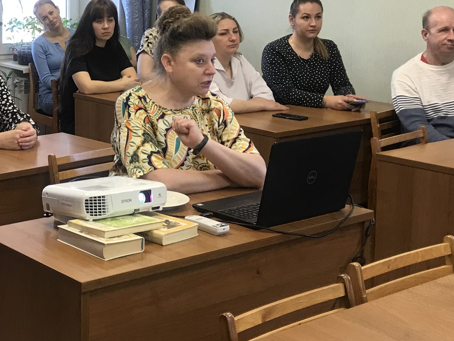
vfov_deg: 21.7
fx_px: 879
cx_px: 43
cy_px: 83
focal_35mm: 67
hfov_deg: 27.9
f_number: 1.8
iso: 25
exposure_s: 1/33
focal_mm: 3.99
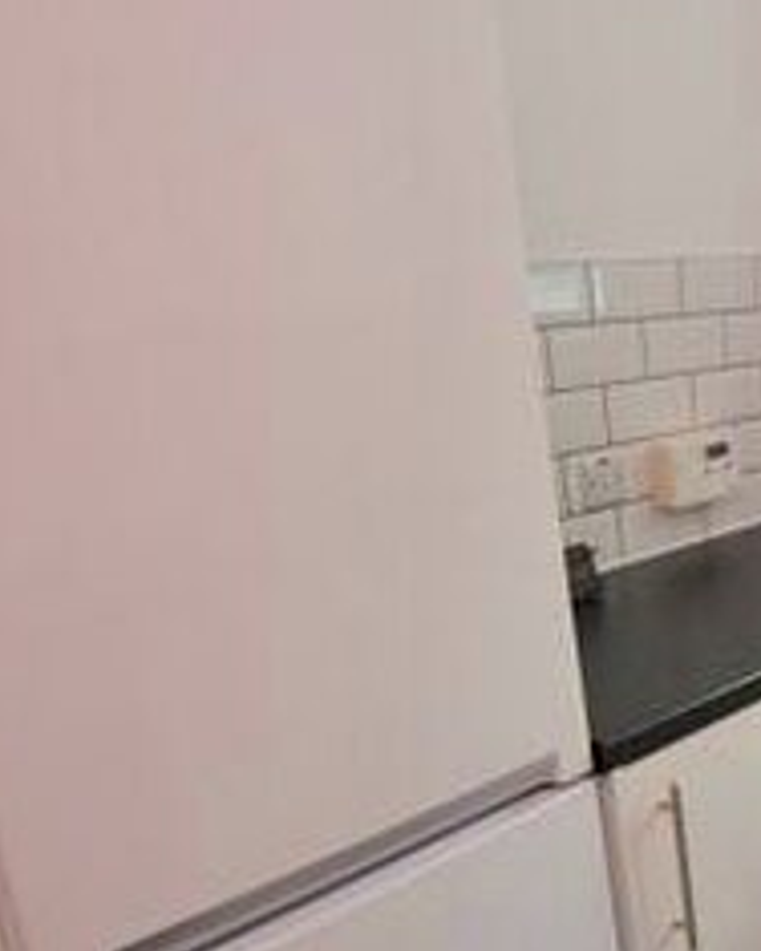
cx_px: 1121
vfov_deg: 43.6
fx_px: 1182
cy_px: 575
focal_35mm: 42
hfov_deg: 26.5
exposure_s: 1/60
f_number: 4
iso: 800
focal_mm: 10
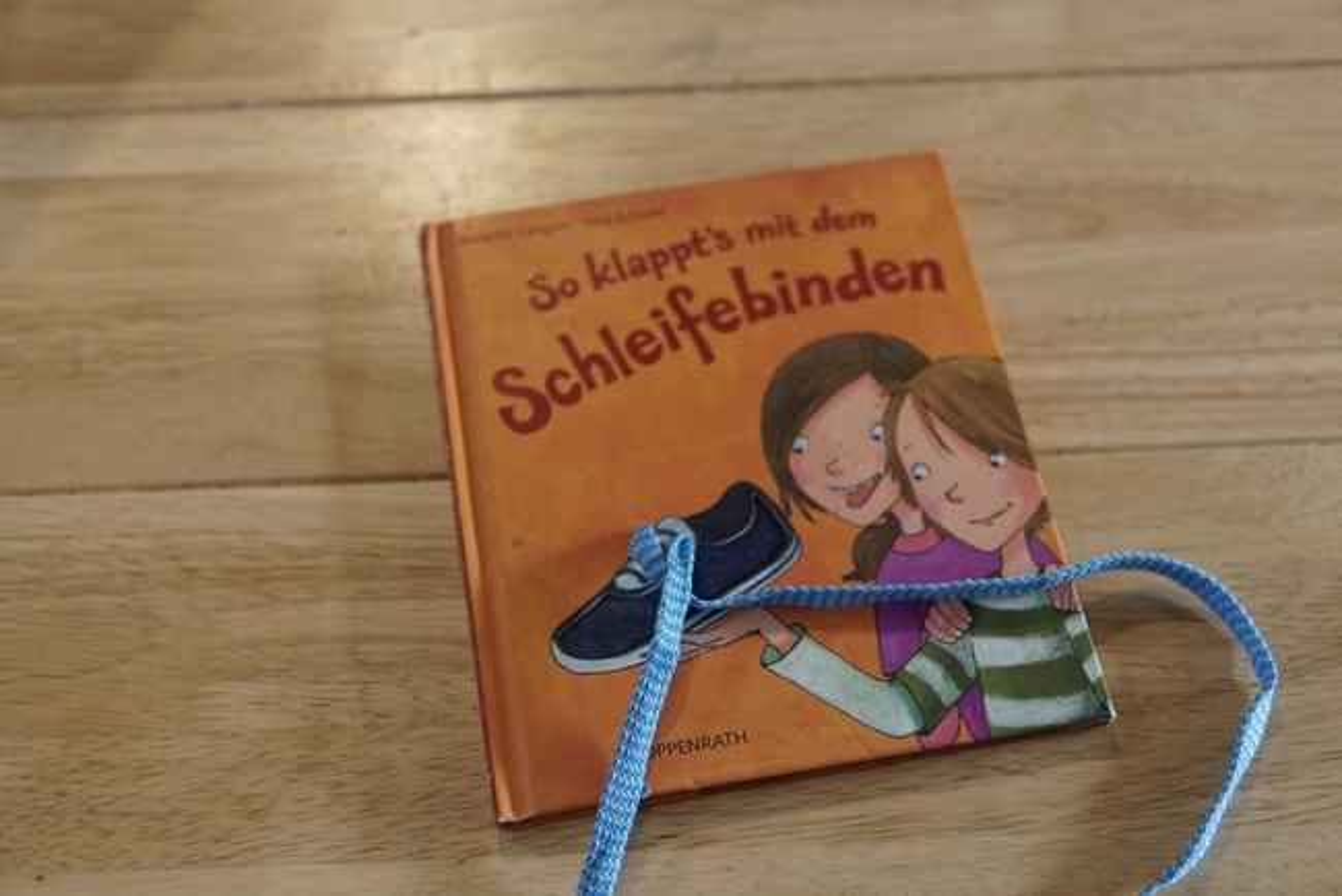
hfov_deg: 43.6
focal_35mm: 45
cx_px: 671
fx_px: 1678
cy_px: 448
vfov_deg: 29.9
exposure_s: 1/160
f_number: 2
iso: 1600
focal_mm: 30
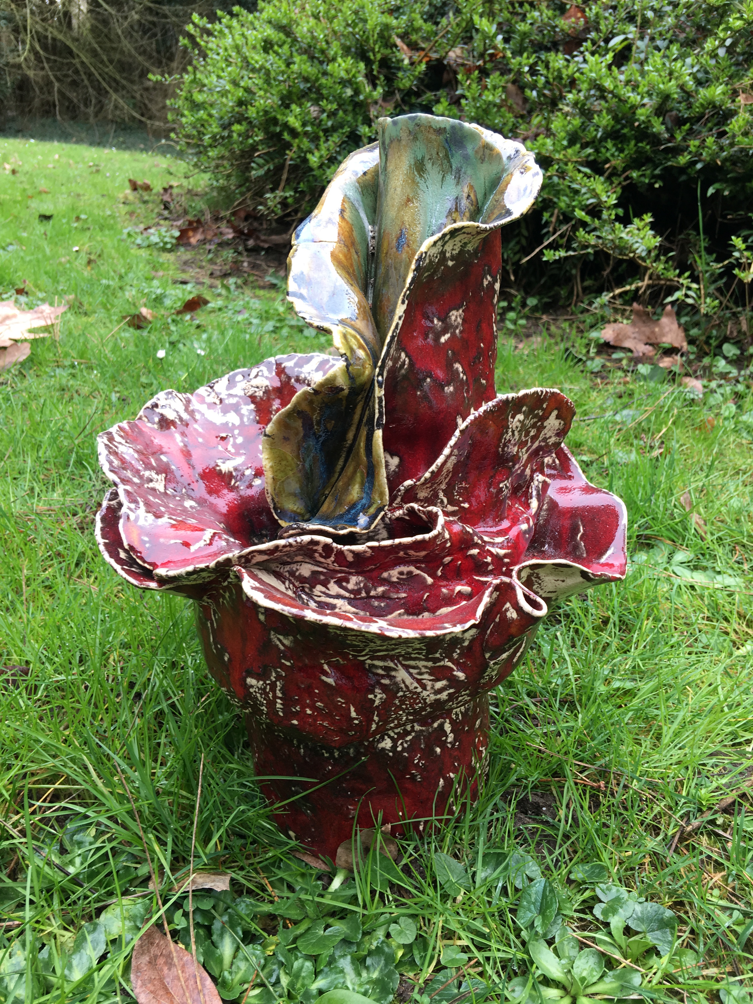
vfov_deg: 61.7
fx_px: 841
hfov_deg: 48.2
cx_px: 376
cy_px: 502
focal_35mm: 29
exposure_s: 1/50
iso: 25
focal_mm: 4.15
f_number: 2.2
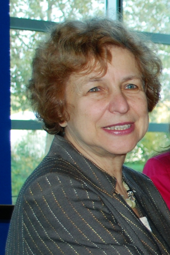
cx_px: 85
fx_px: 276
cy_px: 128
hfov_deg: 34.2
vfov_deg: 49.6
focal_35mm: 39
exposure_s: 1/60
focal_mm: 26
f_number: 4.2
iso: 200
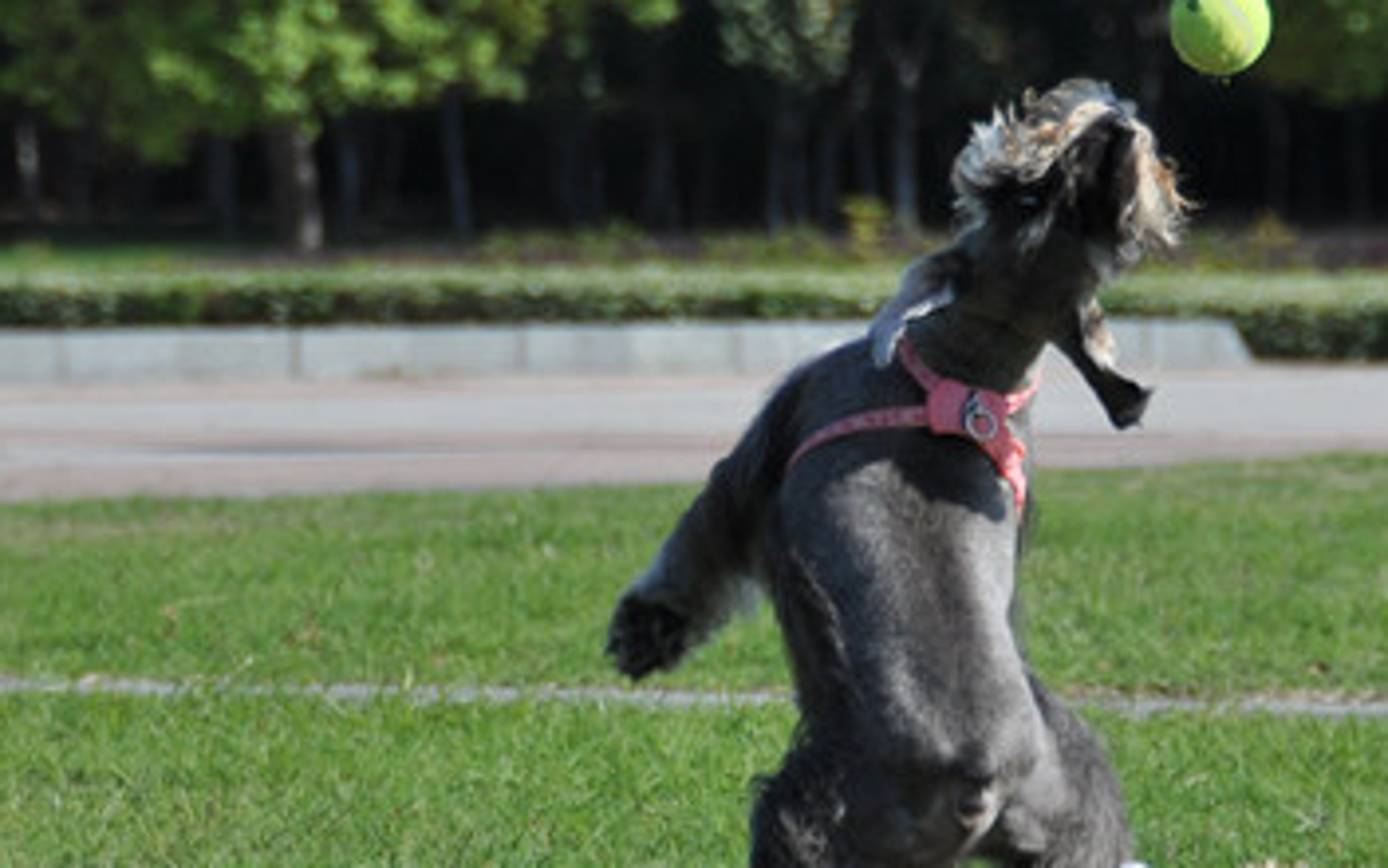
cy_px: 537
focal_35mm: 455
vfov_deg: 2.9
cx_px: 749
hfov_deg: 4.6
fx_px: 17228
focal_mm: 105
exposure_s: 1/1250
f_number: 5.3
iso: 200
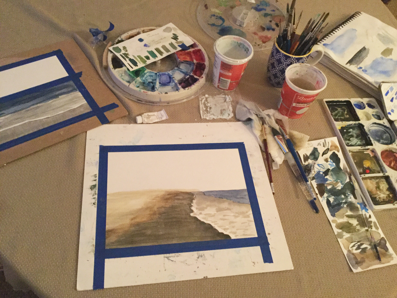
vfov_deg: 45.4
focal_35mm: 31
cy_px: 149
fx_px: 356
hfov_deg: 58.4
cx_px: 198
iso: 500
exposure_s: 1/15
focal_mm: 3.3
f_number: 2.4
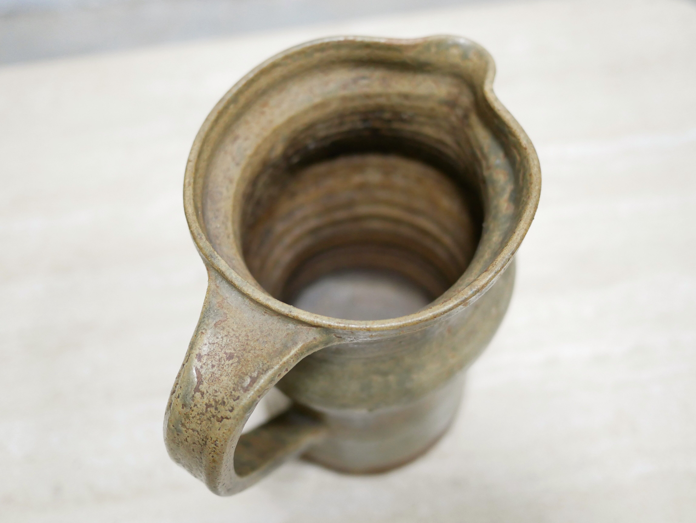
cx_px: 348
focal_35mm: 40
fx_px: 805
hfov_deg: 46.8
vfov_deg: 36.0
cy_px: 262
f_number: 1.7
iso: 1250
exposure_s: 1/60
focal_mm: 20
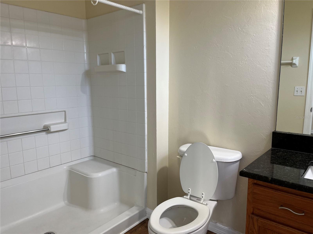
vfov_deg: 53.1
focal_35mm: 26
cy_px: 117
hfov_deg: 67.3
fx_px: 235
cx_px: 156
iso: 80
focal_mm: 5.1
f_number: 1.6
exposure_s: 1/60
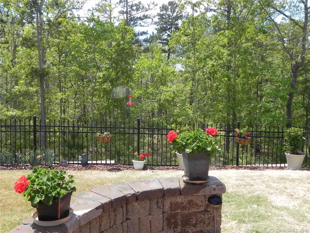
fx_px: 296
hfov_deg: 55.4
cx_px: 155
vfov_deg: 42.9
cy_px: 116
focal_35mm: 33
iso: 160
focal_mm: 5.9
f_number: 5.6
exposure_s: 1/275
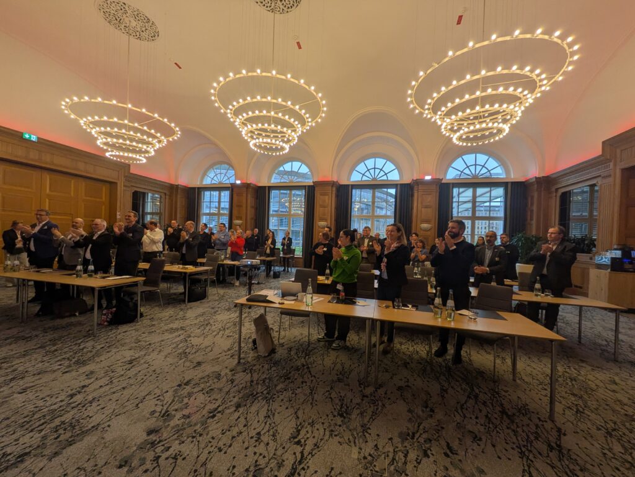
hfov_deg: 102.0
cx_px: 318
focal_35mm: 14
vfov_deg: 85.7
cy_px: 238
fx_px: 257
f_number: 2.2
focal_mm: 1.83
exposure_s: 1/100
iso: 52
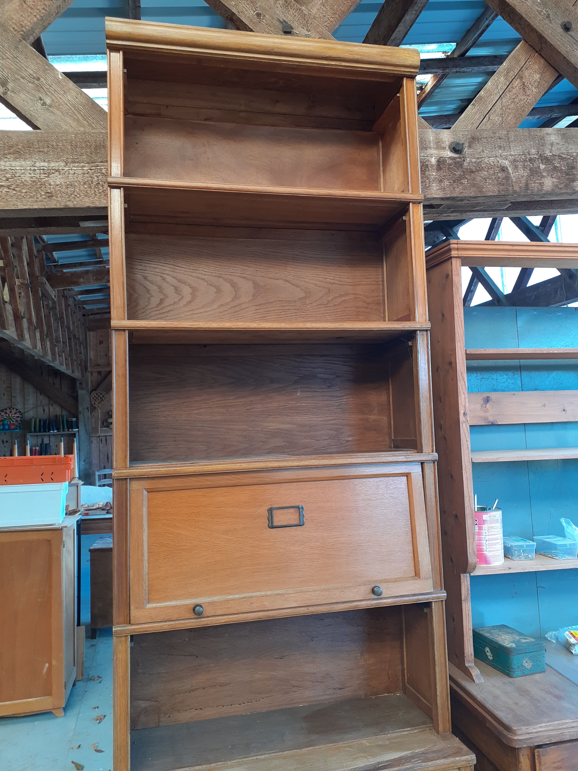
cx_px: 289
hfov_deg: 51.4
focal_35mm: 27
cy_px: 386
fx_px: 601
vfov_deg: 65.3
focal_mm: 3.6
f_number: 1.9
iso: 50
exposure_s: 1/50
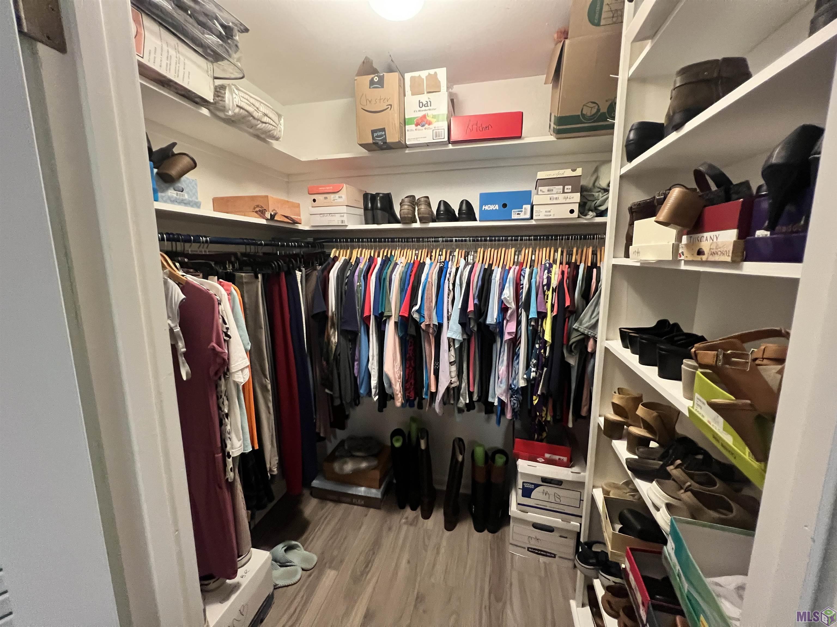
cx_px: 418
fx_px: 314
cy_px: 314
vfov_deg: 89.9
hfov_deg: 106.2
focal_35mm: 13
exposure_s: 1/60
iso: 640
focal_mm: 1.57
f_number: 1.8
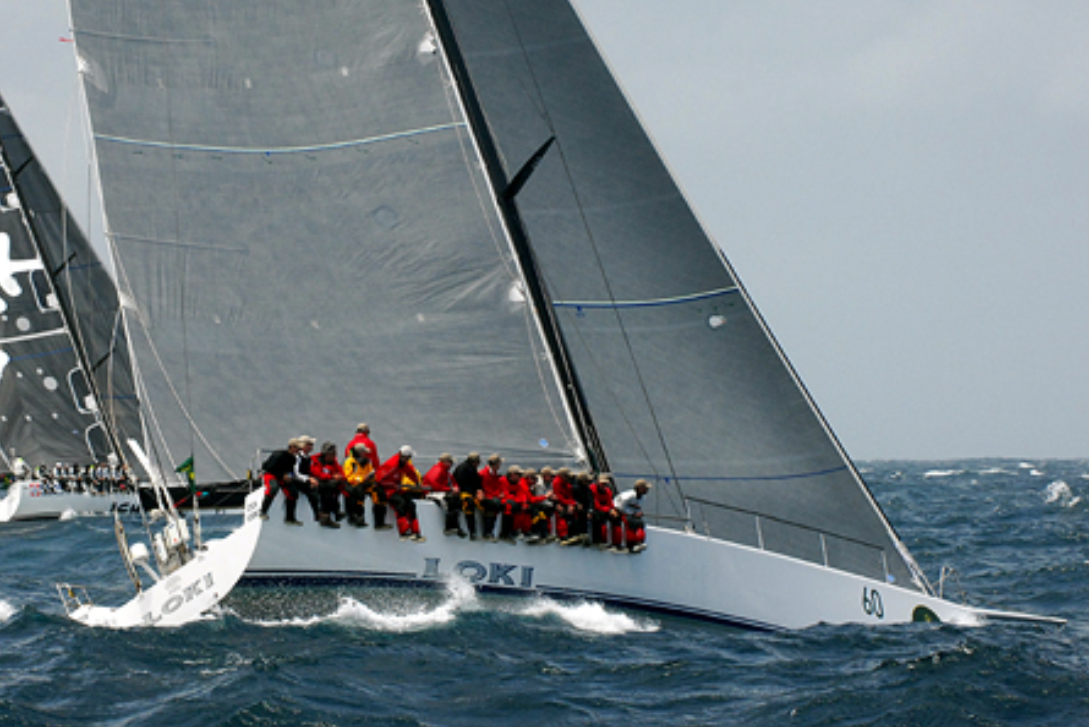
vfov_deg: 5.2
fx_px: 7958
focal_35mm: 263
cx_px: 431
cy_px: 279
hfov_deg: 7.8
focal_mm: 130
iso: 400
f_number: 6.7
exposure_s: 1/1000
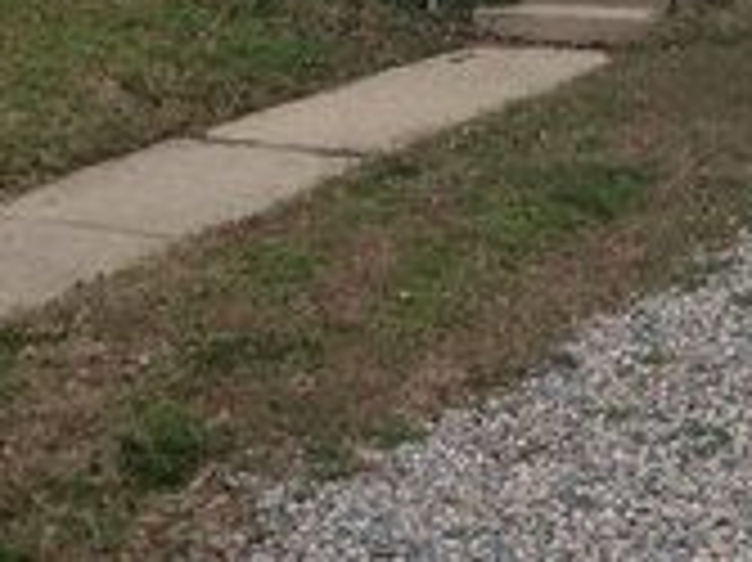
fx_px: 2149
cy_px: -268
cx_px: 549
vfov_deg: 14.0
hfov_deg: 19.7
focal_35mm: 99
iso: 100
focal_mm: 5.9
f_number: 3.6
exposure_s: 1/253
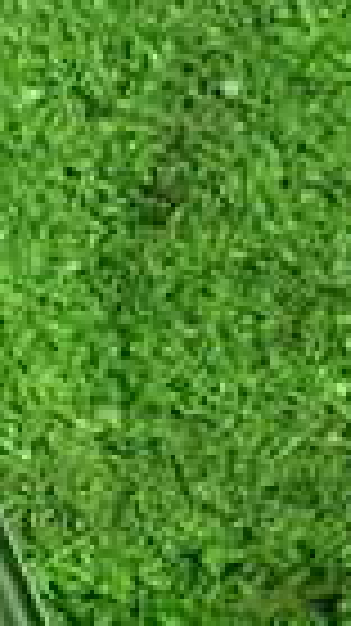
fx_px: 2337
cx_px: -392
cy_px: 531
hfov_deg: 8.1
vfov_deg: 15.1
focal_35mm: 141
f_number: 2.3
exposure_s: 1/30
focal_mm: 5.5
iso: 1000
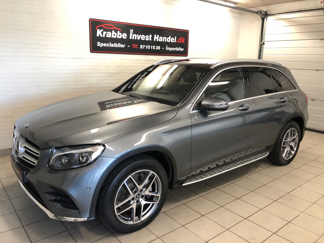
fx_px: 262
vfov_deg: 49.7
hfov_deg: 63.4
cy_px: 122
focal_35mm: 28
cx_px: 162
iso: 50
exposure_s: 1/17
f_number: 1.8
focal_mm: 3.99
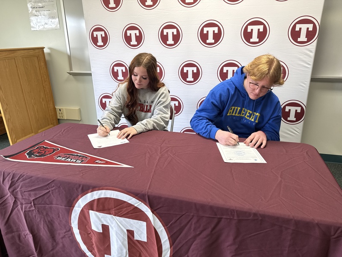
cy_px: 128
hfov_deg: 71.6
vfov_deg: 56.8
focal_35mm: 24
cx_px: 171
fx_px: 237
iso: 125
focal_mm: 6.76
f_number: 1.78
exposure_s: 1/60
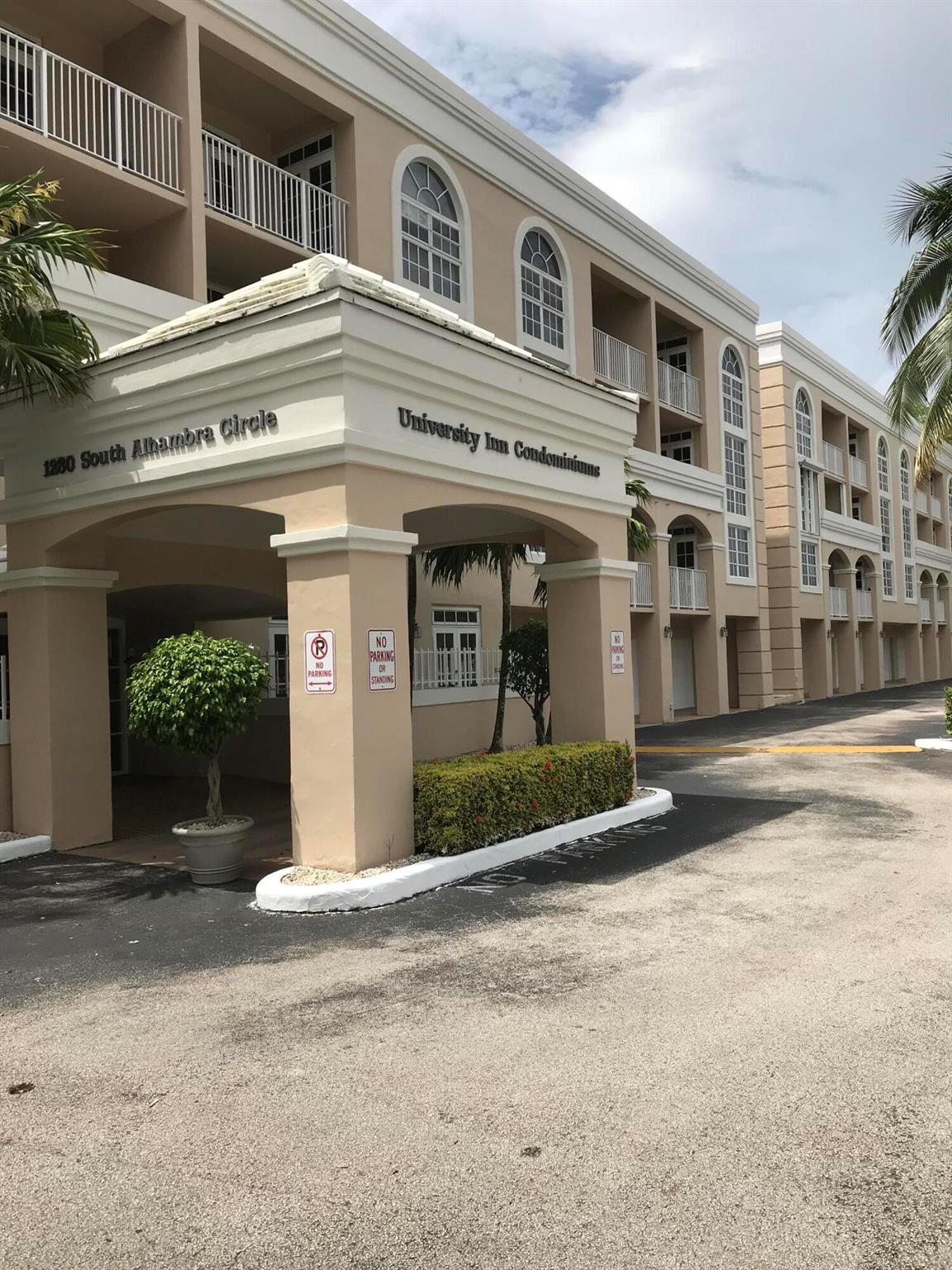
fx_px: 1027
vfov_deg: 63.4
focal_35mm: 28
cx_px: 476
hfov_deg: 49.7
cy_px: 635
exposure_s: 1/3195
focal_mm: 3.99
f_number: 1.8
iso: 20
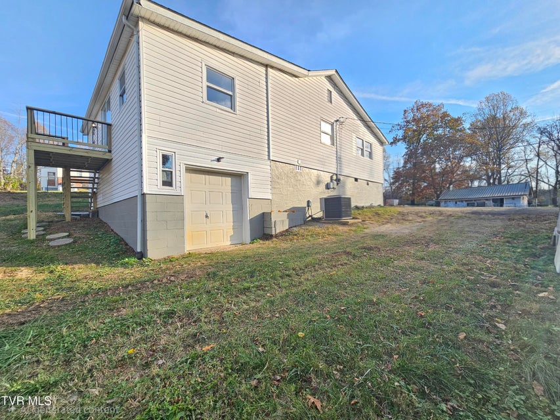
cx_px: 280
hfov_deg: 106.2
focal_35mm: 13
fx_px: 210
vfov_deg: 89.9
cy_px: 210
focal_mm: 2.2
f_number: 2.2
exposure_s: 1/370
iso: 50
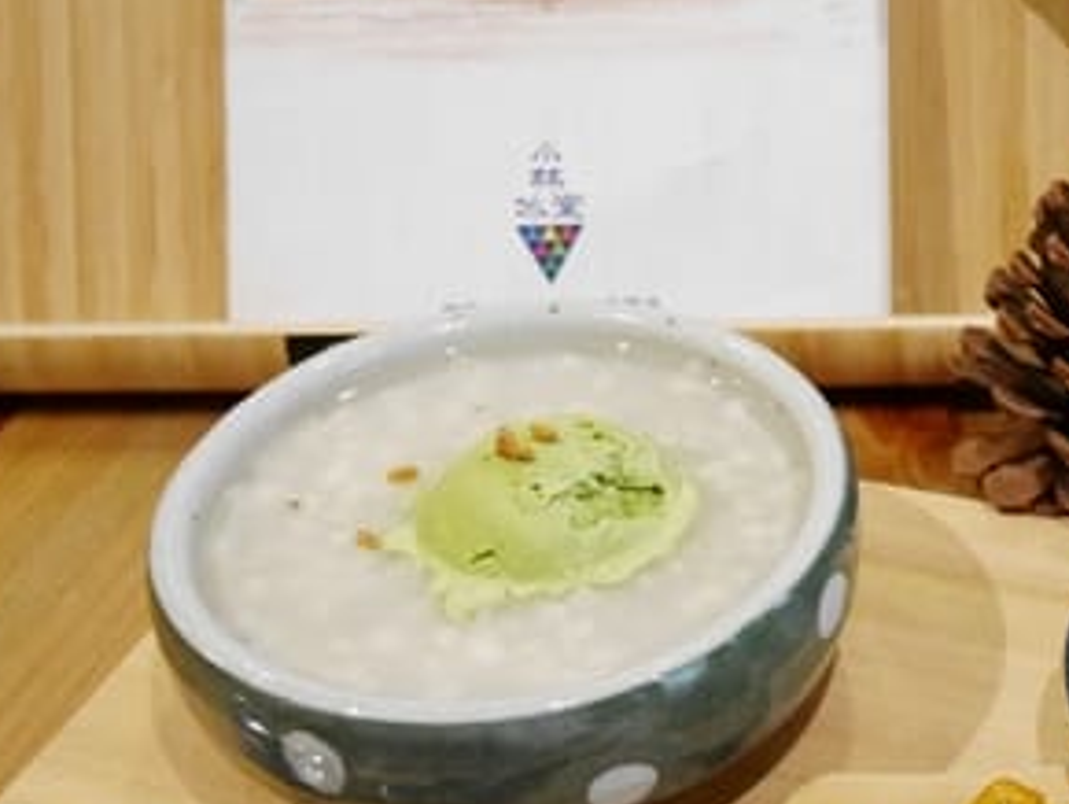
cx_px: 1054
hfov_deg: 18.9
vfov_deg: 14.7
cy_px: 409
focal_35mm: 101
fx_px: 3122
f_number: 4.8
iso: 2500
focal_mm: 22
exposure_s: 1/80
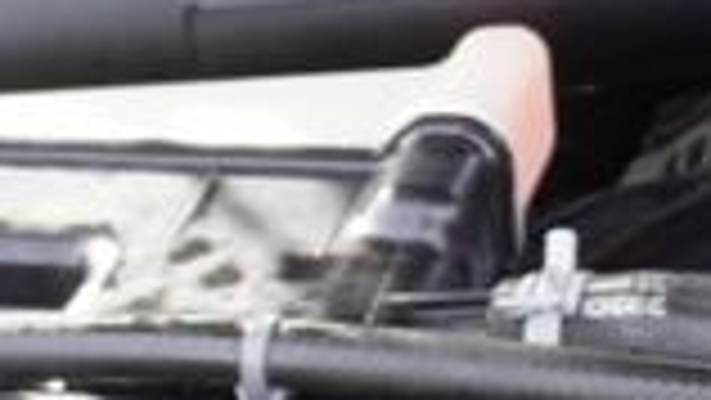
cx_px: 1386
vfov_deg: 7.4
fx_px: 3074
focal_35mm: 163
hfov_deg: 11.9
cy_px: -139
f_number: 4
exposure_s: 1/60
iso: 100
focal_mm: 16
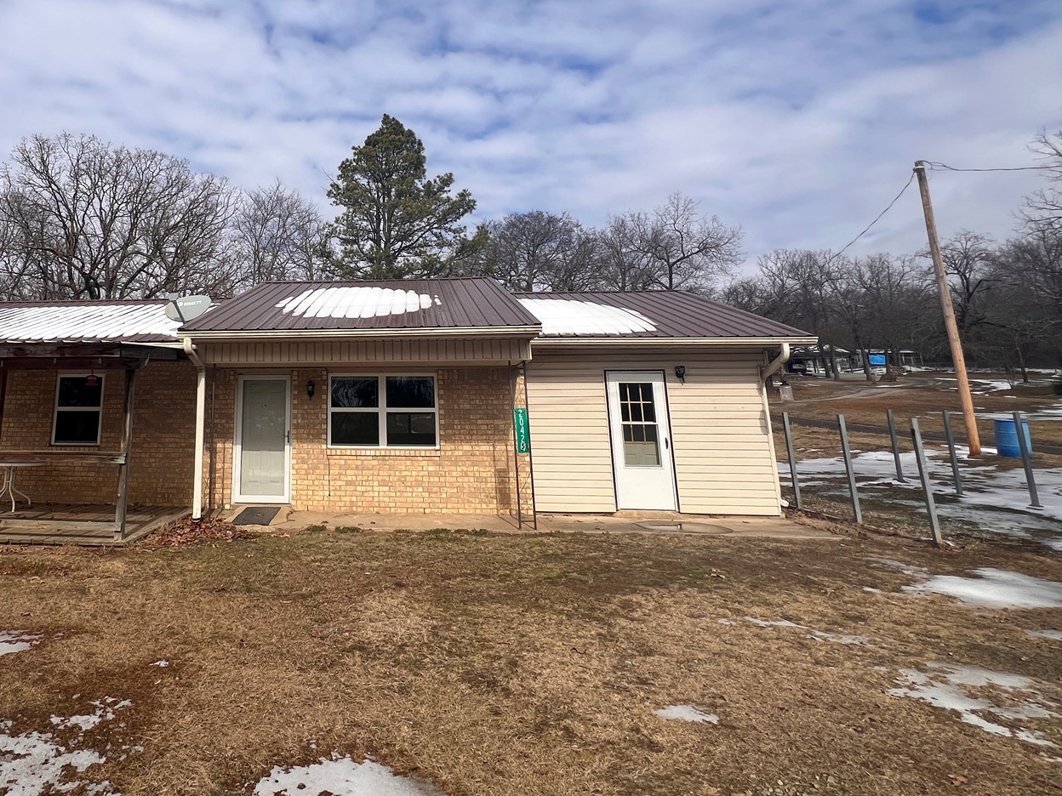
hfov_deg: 78.3
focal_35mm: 20
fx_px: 614
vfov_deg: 64.3
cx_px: 330
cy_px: 268
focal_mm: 1.57
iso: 32
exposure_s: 1/3125
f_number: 1.8
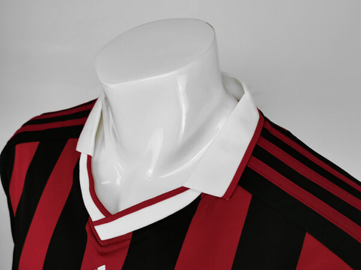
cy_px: 135
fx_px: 313
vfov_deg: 46.8
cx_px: 180
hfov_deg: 60.0
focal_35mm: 30
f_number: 1.8
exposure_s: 1/60
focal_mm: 5.58
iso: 80
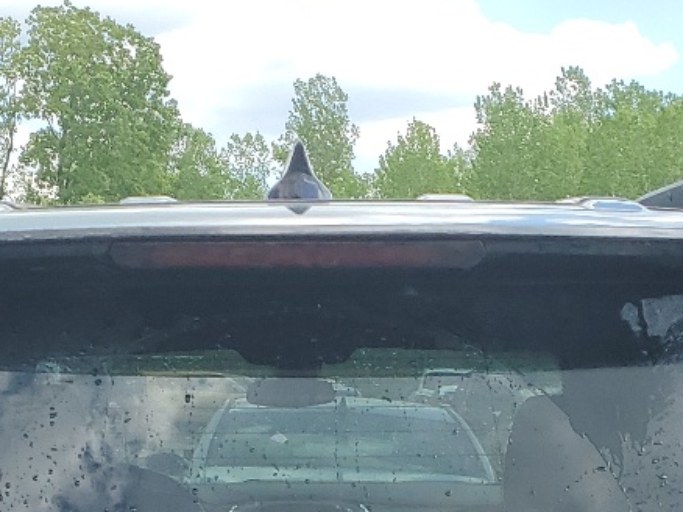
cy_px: 880
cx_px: 312
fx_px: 1873
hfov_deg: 20.7
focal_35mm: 95
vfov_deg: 14.0
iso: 50
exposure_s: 1/1429
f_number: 1.5
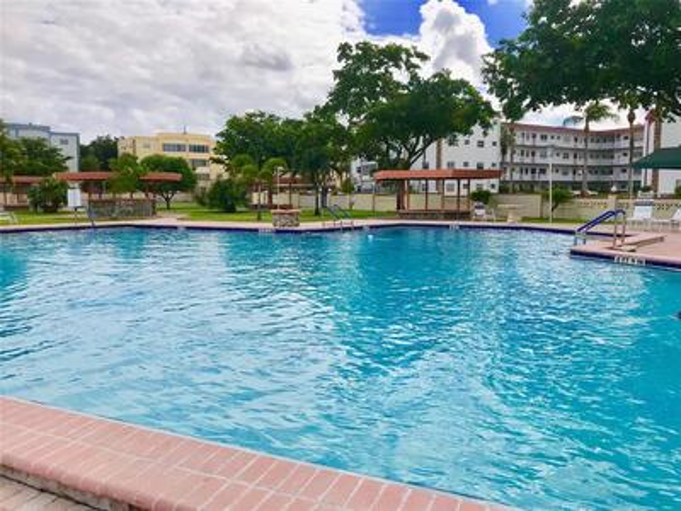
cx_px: 340
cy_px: 256
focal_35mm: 28
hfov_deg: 63.4
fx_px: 551
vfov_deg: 49.7
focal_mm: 3.99
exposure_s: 1/4566
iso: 20
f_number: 1.8
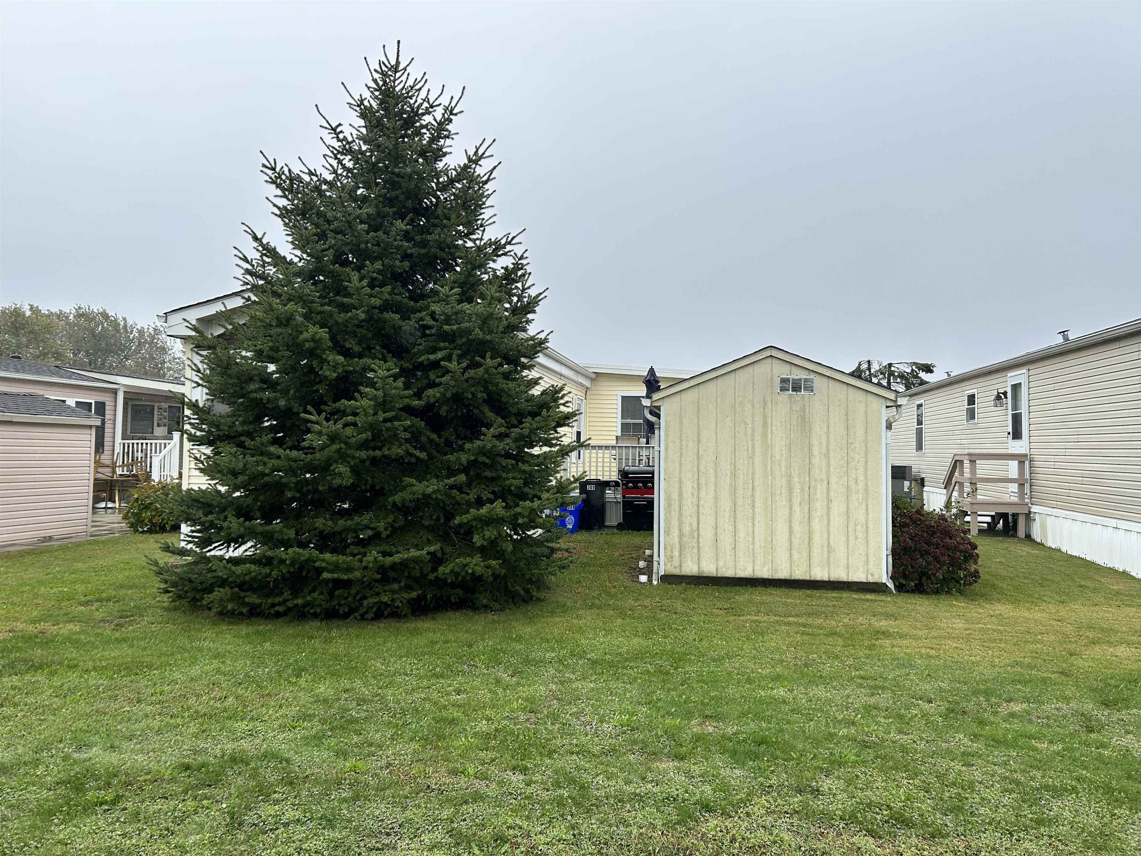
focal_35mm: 26
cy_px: 428
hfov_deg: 67.3
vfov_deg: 53.1
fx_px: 857
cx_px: 570
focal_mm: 5.7
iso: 50
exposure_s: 1/2762
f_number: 1.5
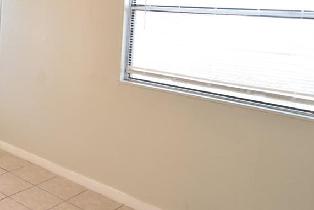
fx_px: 366
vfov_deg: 30.4
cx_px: -8
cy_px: 19
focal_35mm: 42
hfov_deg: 40.0
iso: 500
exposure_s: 1/60
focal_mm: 10
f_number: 4
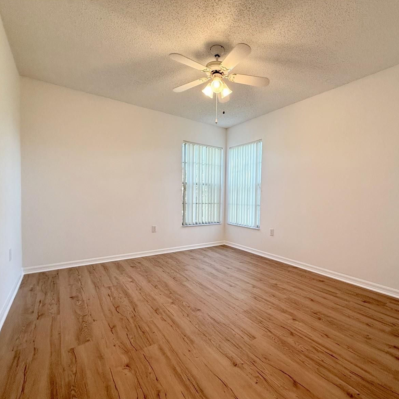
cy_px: 203
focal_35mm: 17
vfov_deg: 84.0
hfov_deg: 83.6
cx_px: 224
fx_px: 222
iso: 160
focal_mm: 2.22
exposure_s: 1/120
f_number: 2.2
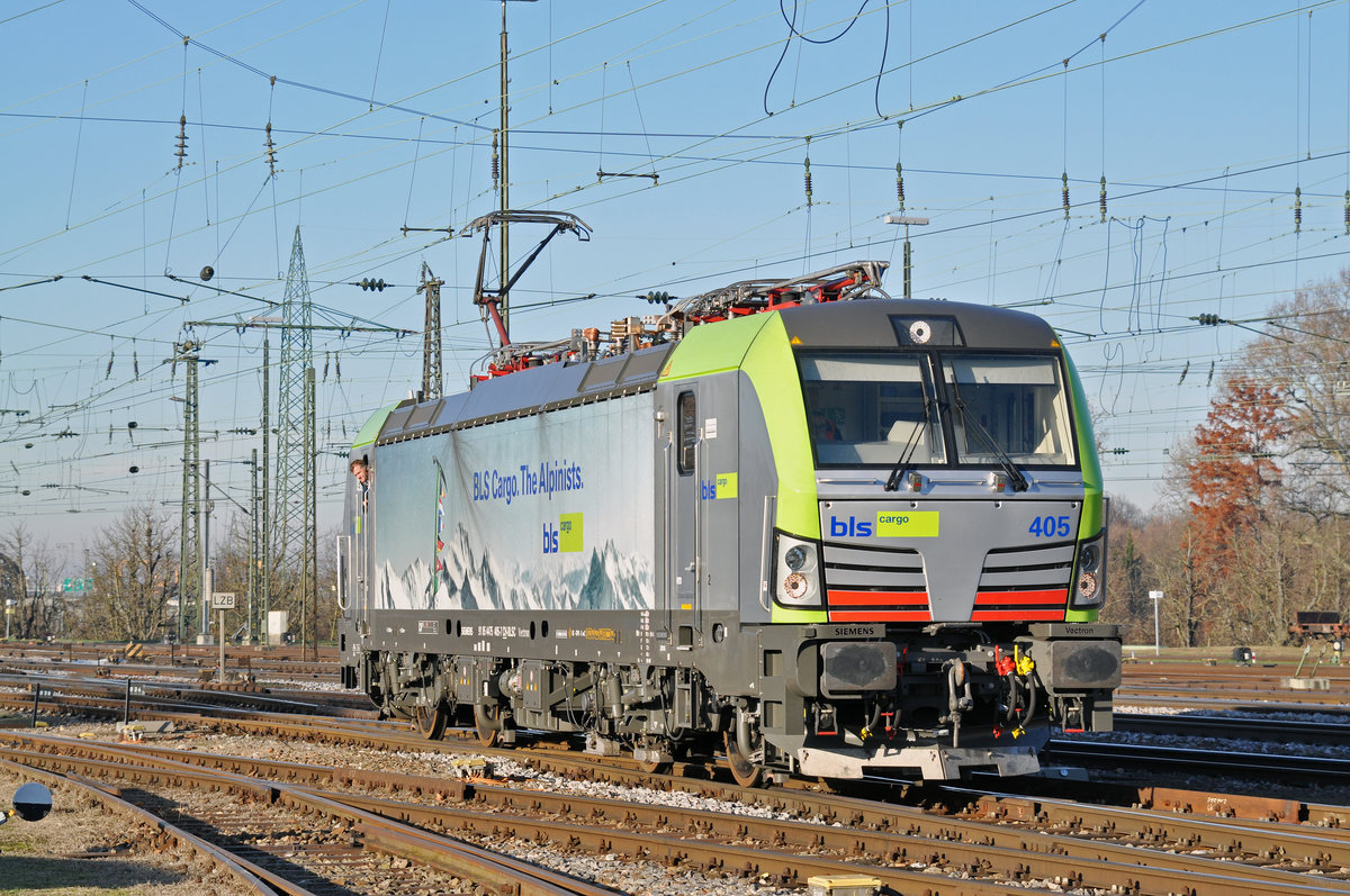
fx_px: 3933
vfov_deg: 13.0
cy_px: 448
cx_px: 675
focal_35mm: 105
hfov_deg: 19.5
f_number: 5.6
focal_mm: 70
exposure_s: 1/1000
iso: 250
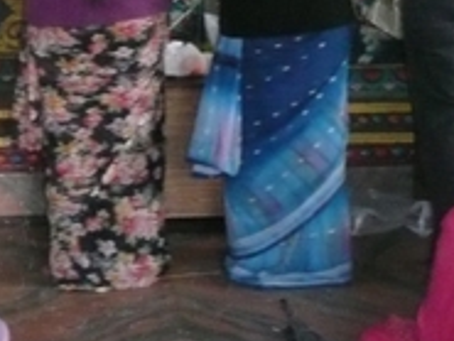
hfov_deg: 12.2
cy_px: -61
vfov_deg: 9.1
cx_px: 265
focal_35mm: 162
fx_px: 2126
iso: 640
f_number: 4.2
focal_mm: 8.2
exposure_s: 1/30
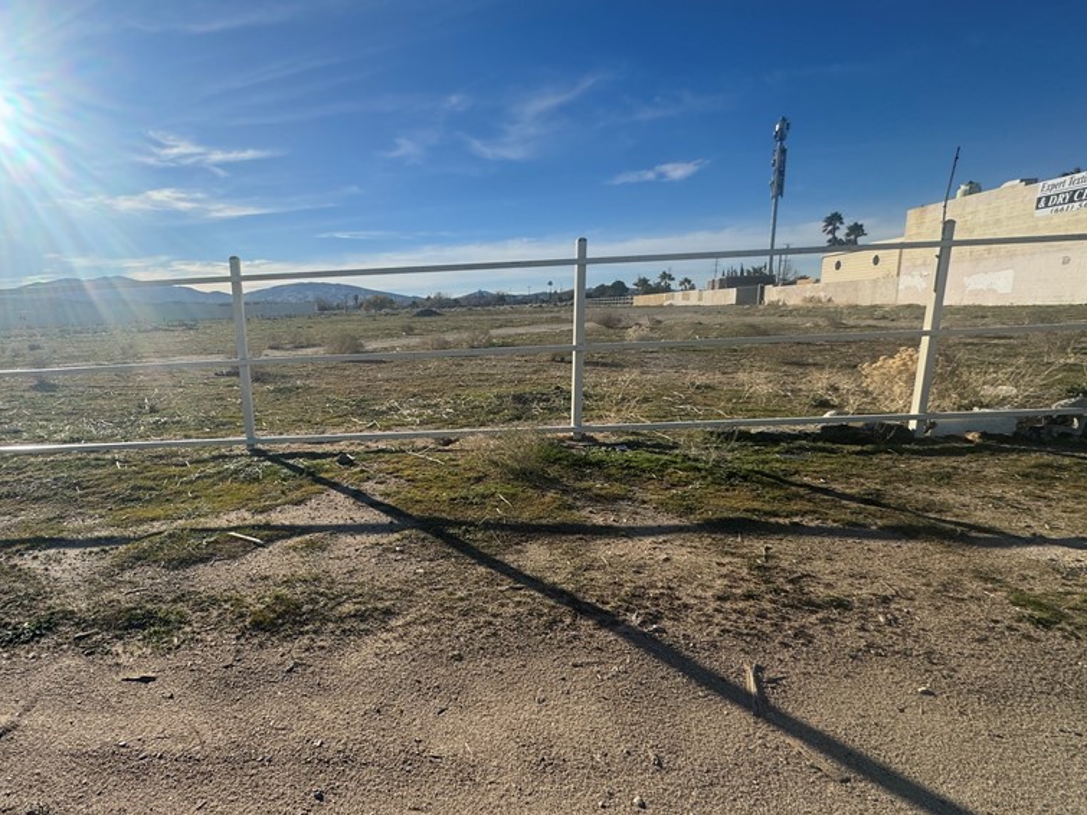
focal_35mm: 19
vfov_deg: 68.6
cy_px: 433
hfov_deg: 82.6
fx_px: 597
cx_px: 389
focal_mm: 2.22
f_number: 2.2
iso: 50
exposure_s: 1/2770
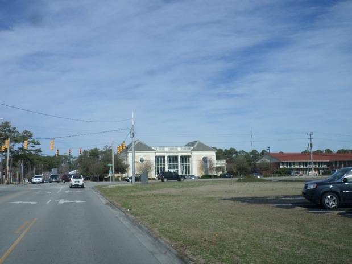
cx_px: 176
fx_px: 366
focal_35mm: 36
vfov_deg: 39.6
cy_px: 132
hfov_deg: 51.4
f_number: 3
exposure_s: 1/1500
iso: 80
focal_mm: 6.5
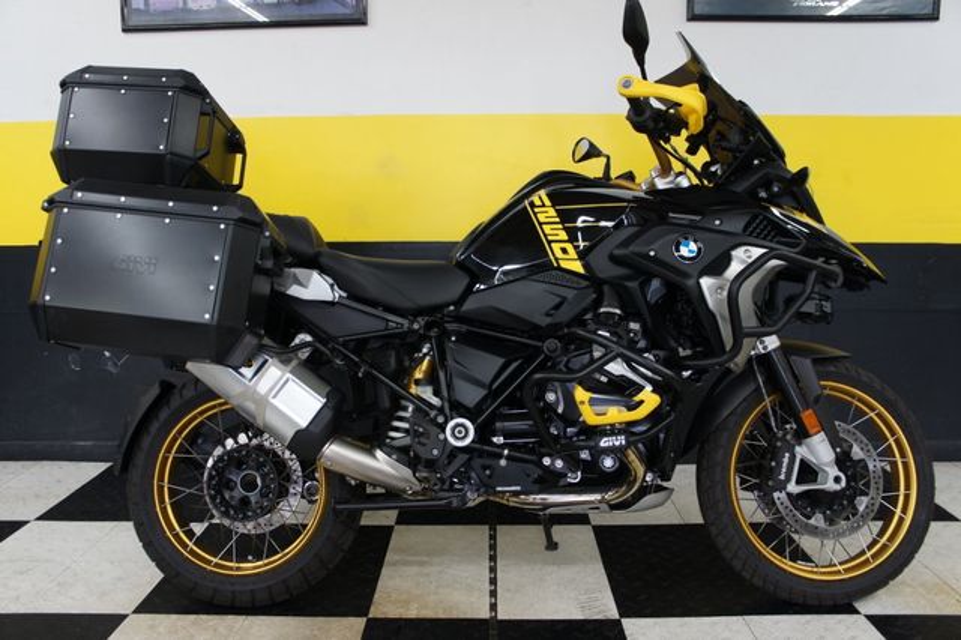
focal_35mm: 28
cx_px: 480
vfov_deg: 45.6
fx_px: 760
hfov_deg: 64.6
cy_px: 320
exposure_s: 1/30
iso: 320
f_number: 3.5
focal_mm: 19
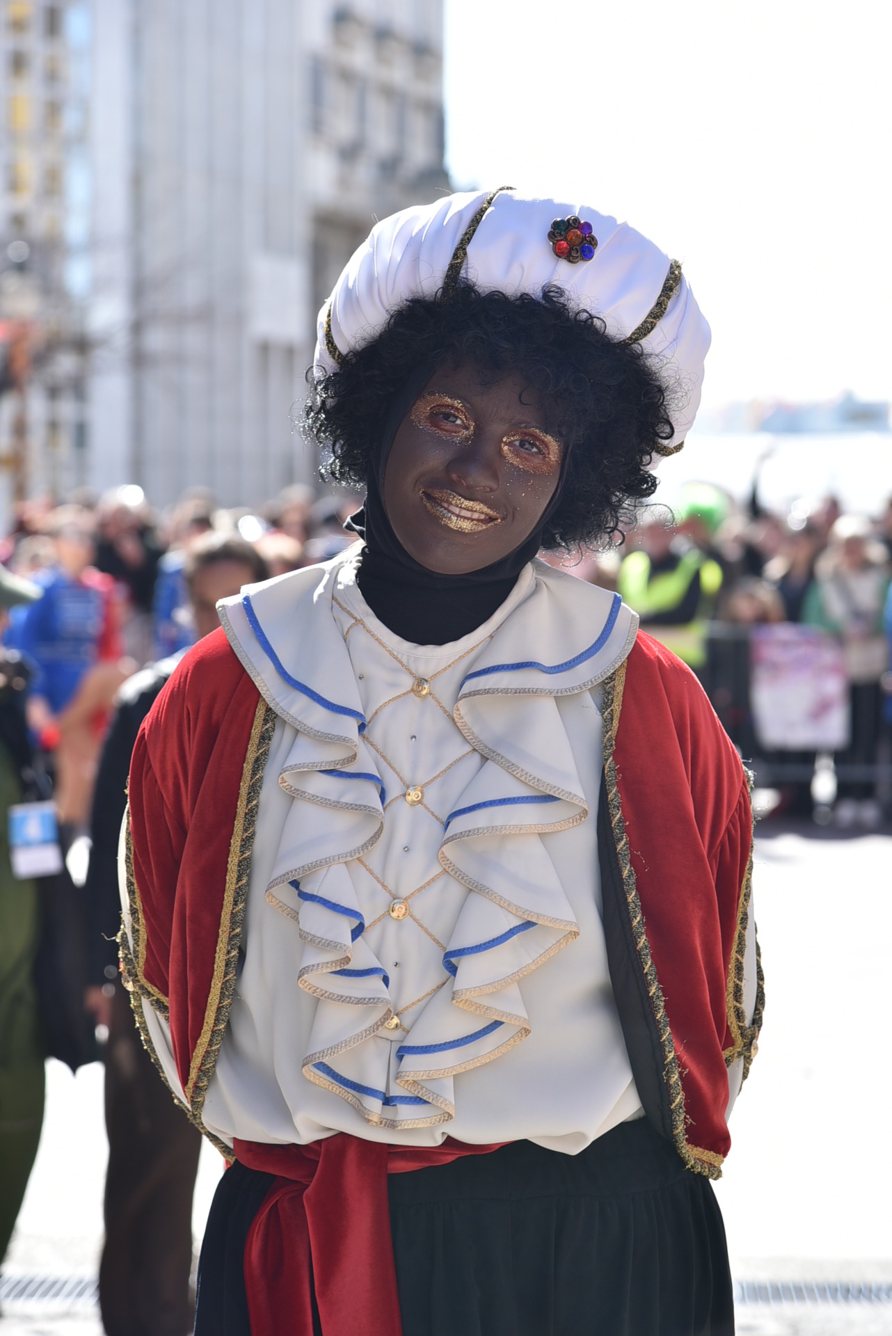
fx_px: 4455
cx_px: 446
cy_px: 668
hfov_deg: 11.4
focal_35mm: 120
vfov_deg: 17.1
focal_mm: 120
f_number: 5.6
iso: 200
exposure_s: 1/250
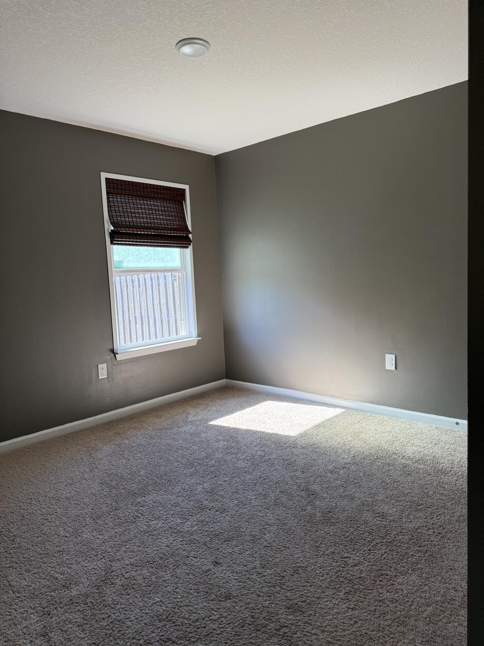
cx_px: 242
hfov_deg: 56.8
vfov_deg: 71.6
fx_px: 447
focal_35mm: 24
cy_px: 323
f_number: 1.78
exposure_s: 1/224
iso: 160
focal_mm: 6.76
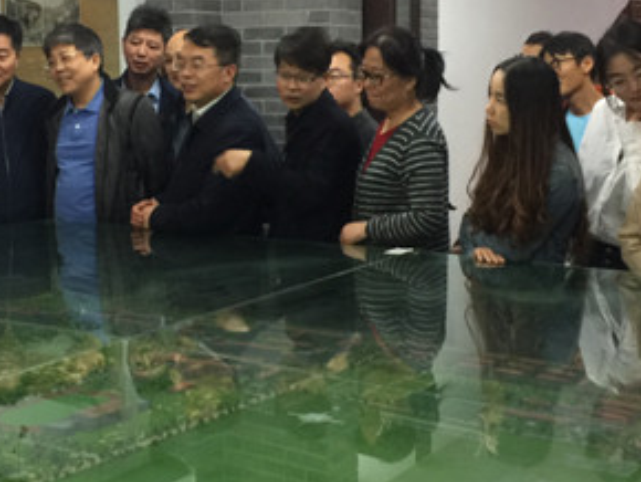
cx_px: 243
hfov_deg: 32.0
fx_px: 1112
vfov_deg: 24.4
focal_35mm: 60
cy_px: 208
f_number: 2.2
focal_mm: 4.15
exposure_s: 1/10
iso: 100
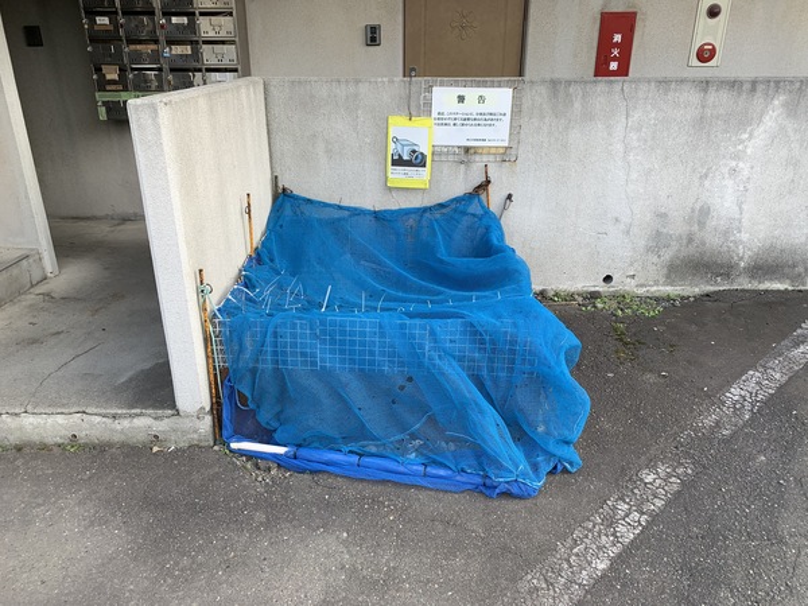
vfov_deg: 53.1
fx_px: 607
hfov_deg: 67.3
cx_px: 404
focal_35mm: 26
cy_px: 303
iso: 25
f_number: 1.8
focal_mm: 4.25
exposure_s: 1/330
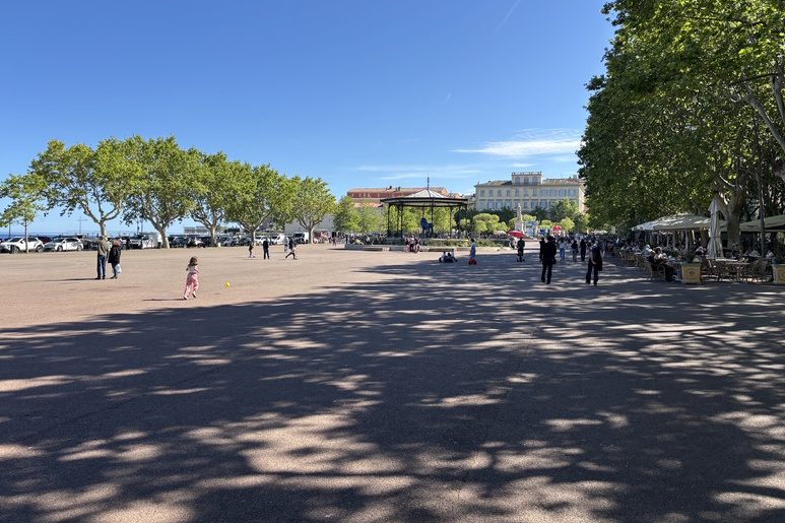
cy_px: 238
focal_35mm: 28
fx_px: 610
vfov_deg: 46.3
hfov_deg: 65.5
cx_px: 382
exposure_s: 1/2639
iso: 50
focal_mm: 5.96
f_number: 1.6
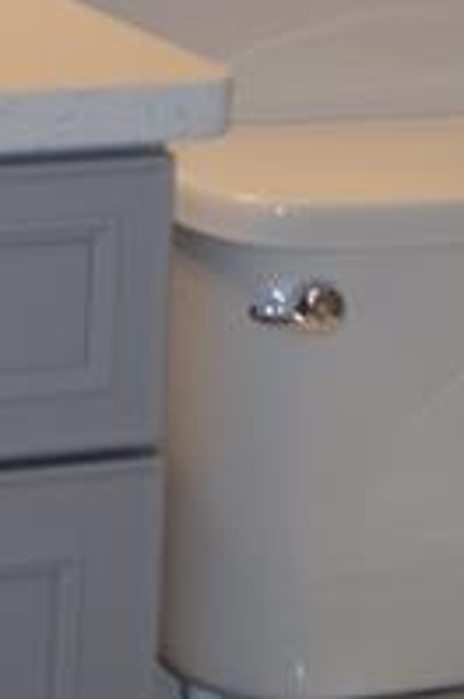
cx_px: 214
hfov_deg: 8.4
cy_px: -260
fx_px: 3162
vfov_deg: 12.2
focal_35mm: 163
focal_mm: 18
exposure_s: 1/40
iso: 100
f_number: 3.5
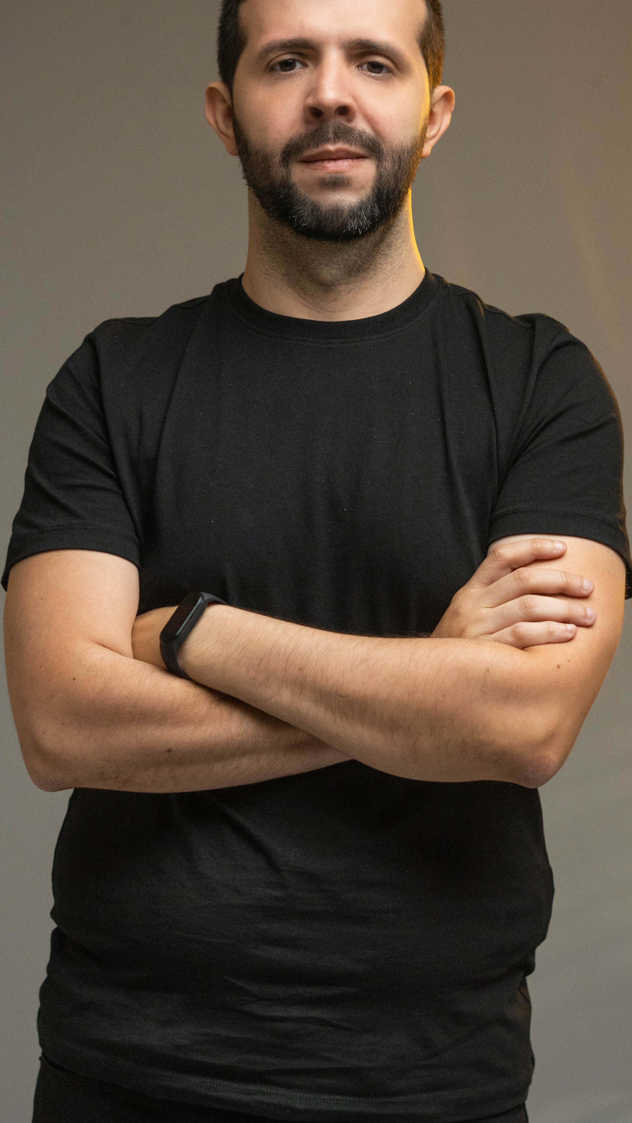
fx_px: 2860
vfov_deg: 22.2
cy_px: 532
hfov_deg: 12.6
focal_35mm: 96
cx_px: 339
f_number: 2.8
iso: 1600
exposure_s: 1/100
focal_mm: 50
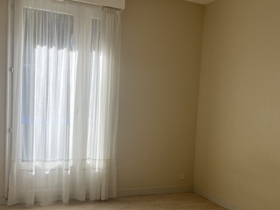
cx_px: 171
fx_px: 348
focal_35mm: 43
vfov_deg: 33.4
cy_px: 132
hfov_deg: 43.6
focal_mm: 5.1
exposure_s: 1/951
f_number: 1.6
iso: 50
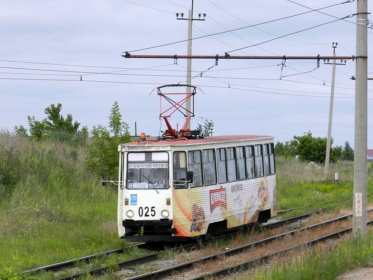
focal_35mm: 215
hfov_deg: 9.2
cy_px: 140
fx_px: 2317
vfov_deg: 6.9
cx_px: 186
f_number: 5.6
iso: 160
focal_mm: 38.2
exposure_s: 1/640
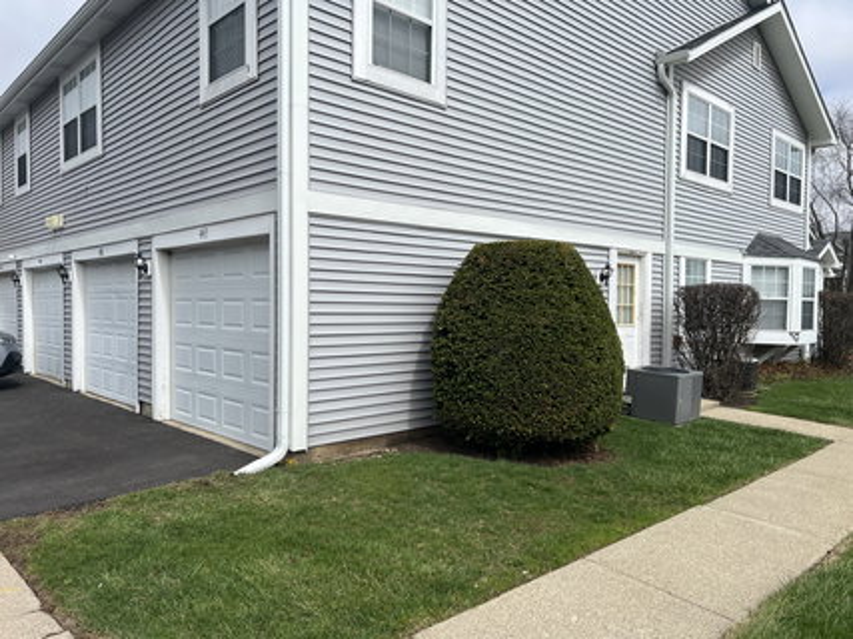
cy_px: 320
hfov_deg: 67.3
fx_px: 641
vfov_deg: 53.0
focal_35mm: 26
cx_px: 426
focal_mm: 5.7
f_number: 1.5
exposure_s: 1/5319
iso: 50
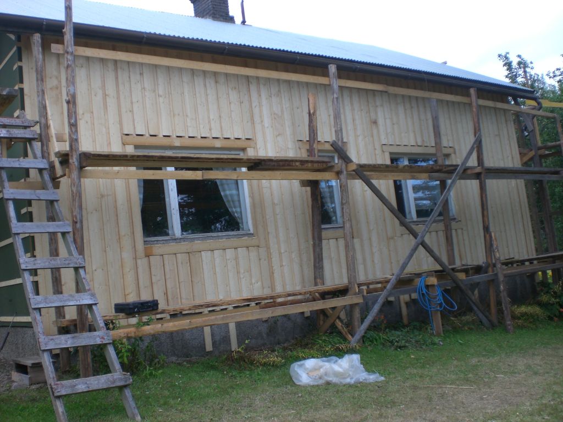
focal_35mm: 38
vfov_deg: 37.7
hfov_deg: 49.0
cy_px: 211
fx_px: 618
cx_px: 282
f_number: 3.1
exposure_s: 1/160
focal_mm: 6.3
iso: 50
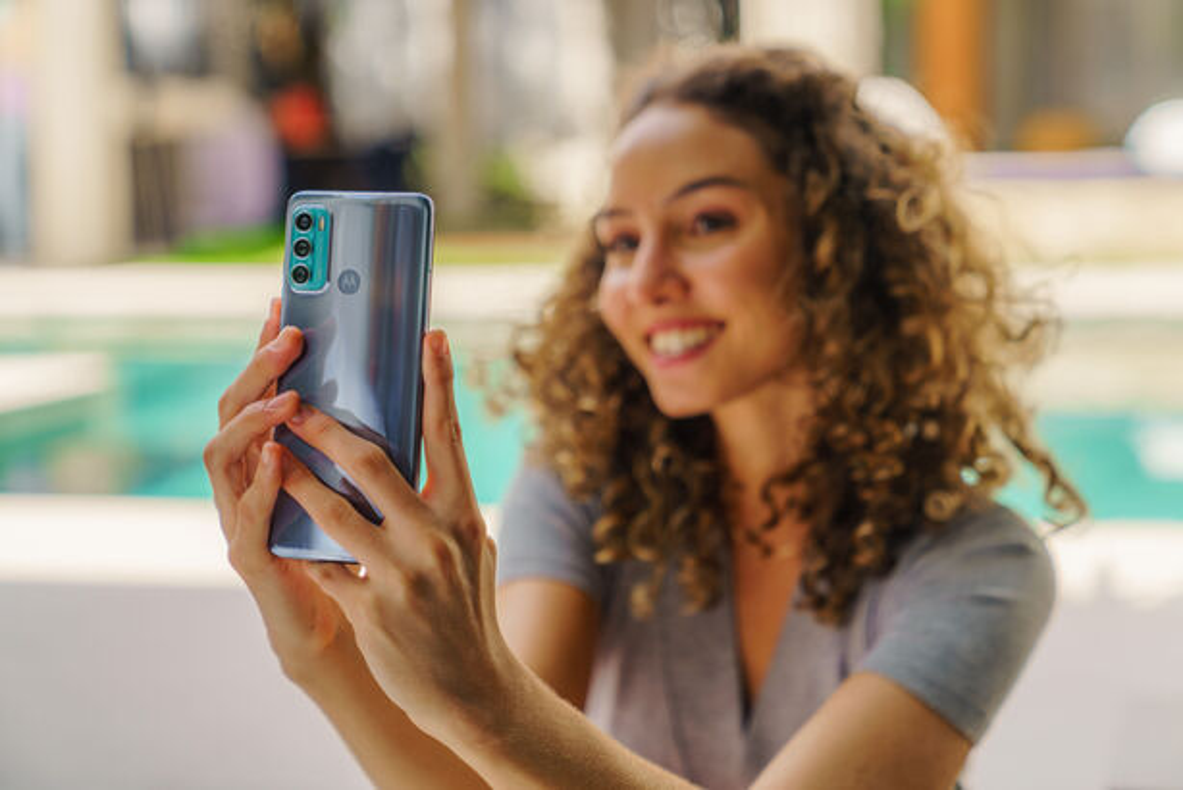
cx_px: 592
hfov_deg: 28.8
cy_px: 395
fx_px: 2301
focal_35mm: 70
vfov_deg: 19.5
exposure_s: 1/1600
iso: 100
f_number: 2.8
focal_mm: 70
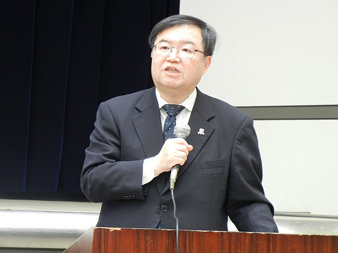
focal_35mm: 133
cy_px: 126
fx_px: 1299
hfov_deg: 14.8
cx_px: 169
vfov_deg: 11.1
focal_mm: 24
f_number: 4.6
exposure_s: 1/2.6
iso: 400
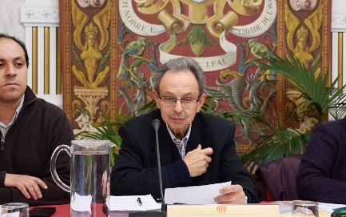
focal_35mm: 62
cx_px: 182
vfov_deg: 21.0
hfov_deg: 33.1
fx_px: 583
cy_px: 96
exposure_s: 1/60
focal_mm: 27
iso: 1250
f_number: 4
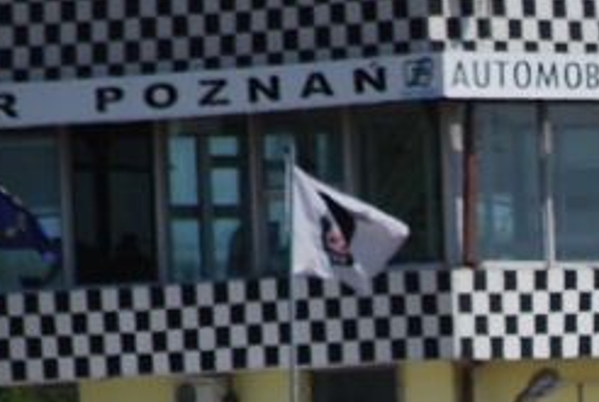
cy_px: 738
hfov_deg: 1.8
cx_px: 772
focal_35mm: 1163
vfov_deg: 1.2
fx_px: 19386
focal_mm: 200
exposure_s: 1/1000
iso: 160
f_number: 5.6
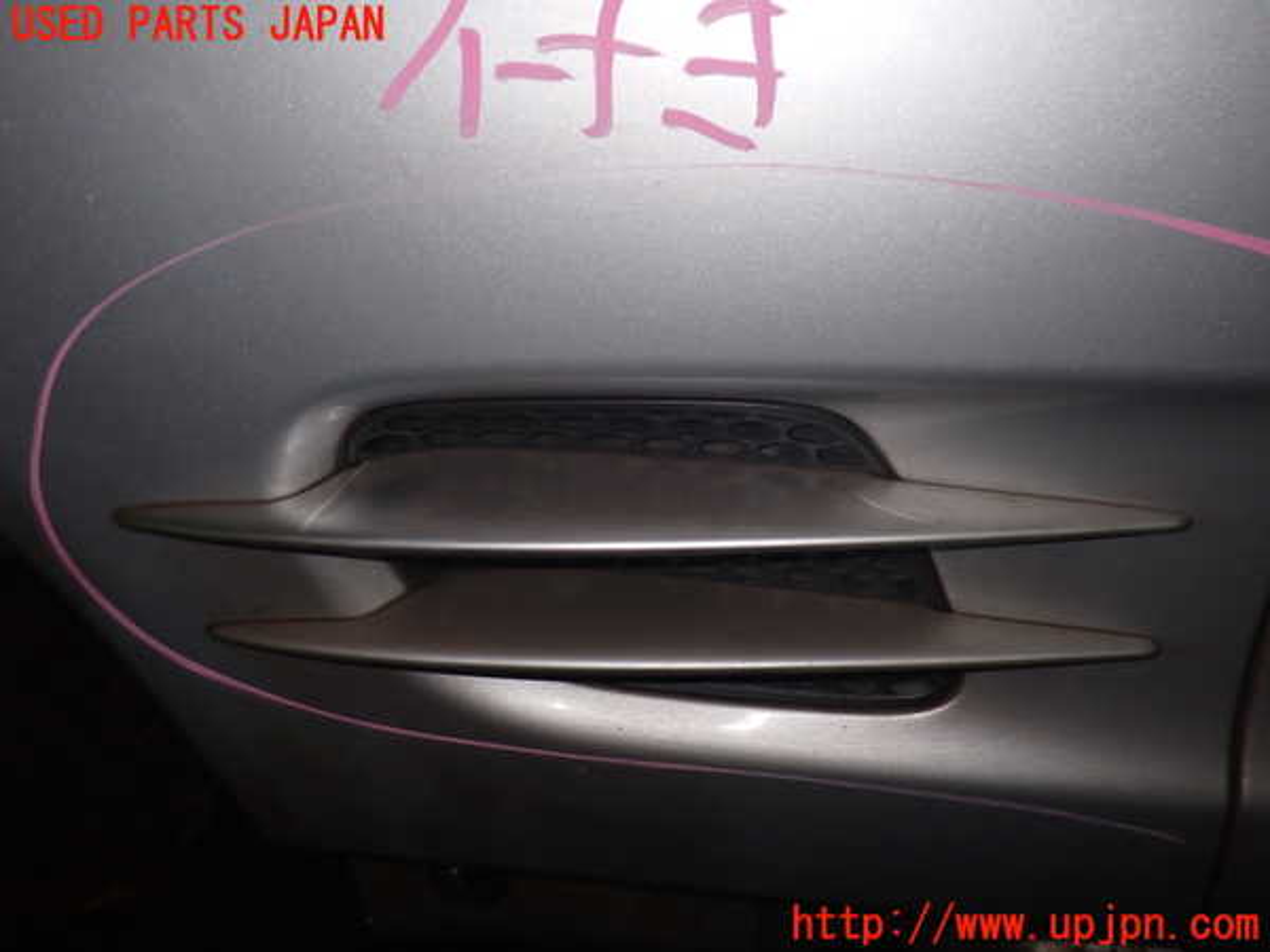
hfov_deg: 60.0
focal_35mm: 30
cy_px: 476
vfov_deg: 46.8
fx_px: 1101
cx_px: 635
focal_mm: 5.4
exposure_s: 1/30
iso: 200
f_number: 6.3
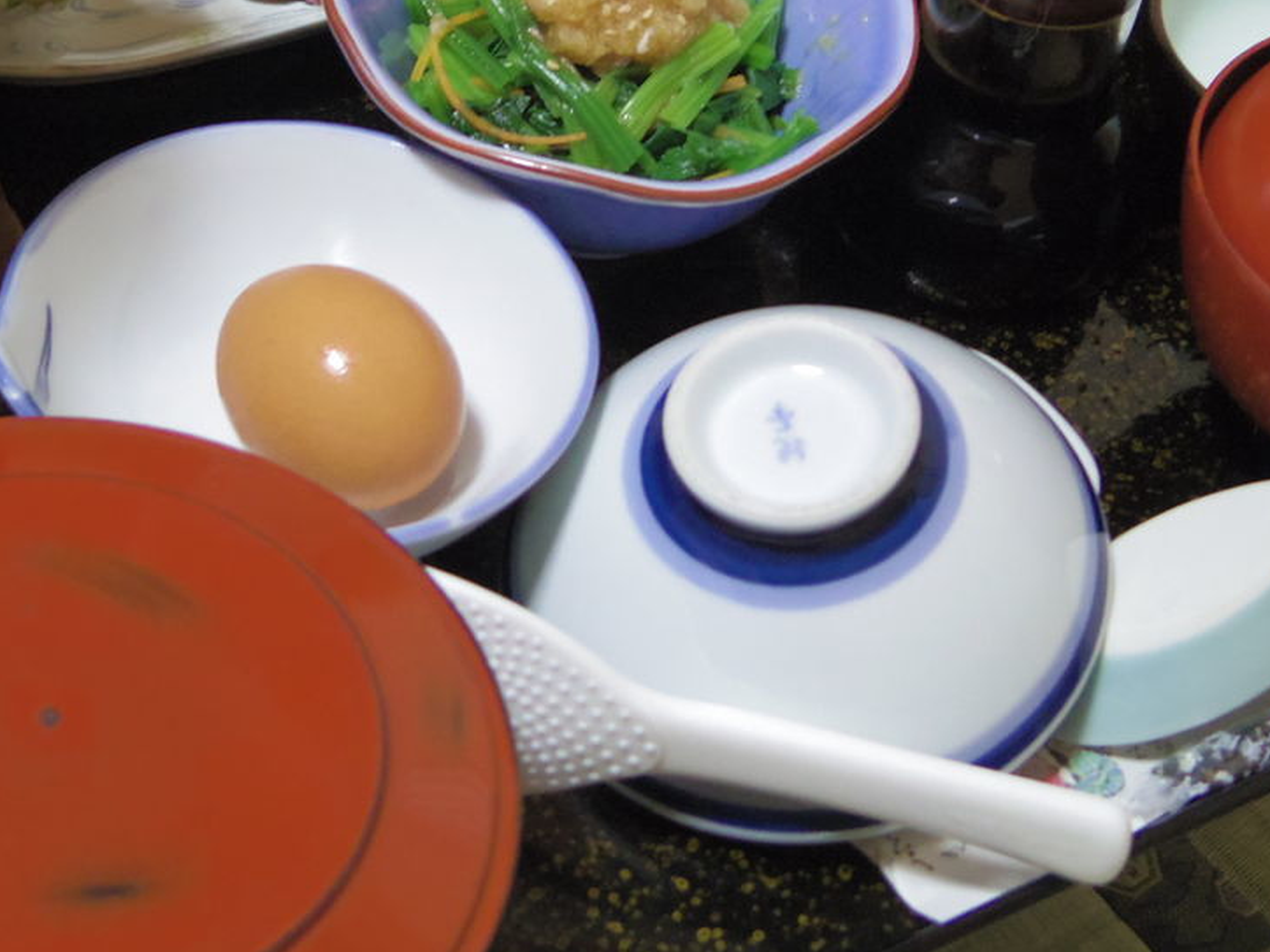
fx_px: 2861
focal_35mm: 78
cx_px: 545
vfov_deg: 18.9
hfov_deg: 25.0
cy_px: 369
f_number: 1.9
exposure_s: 1/60
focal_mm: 8.5
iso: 800
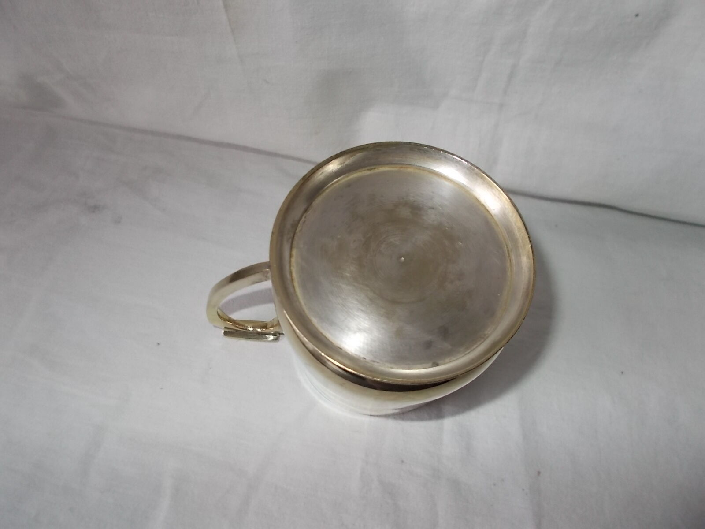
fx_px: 530
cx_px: 352
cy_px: 264
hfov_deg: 67.3
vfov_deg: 53.1
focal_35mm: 26
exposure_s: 1/25
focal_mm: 4.6
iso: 200
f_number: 3.2
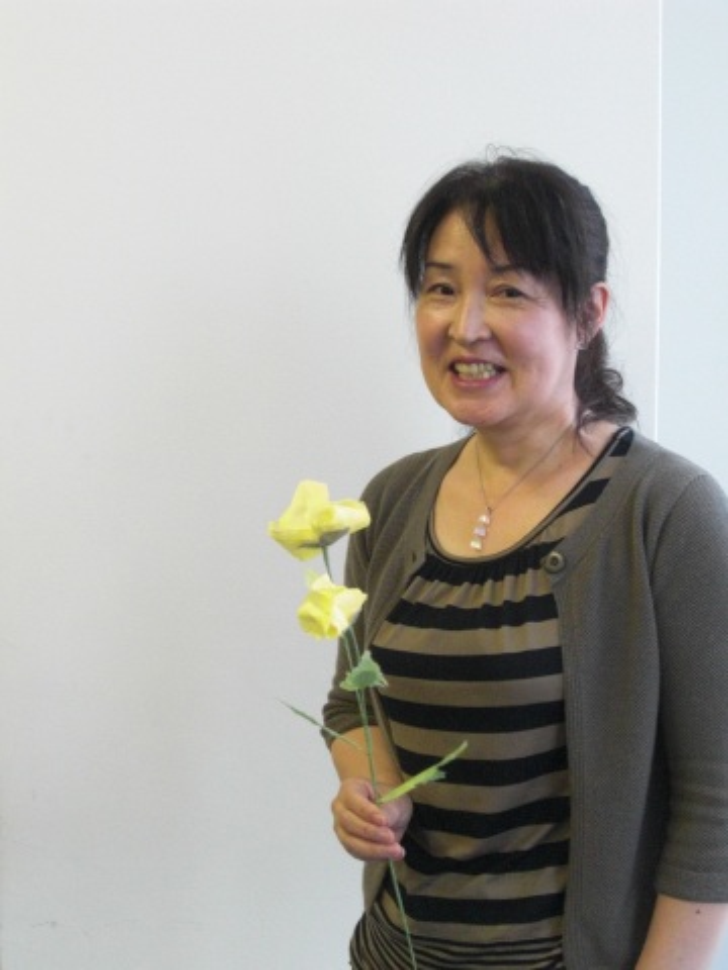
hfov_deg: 24.0
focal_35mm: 61
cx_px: 364
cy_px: 485
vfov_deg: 31.7
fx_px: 1710
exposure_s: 1/80
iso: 400
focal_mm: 10.8
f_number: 3.8
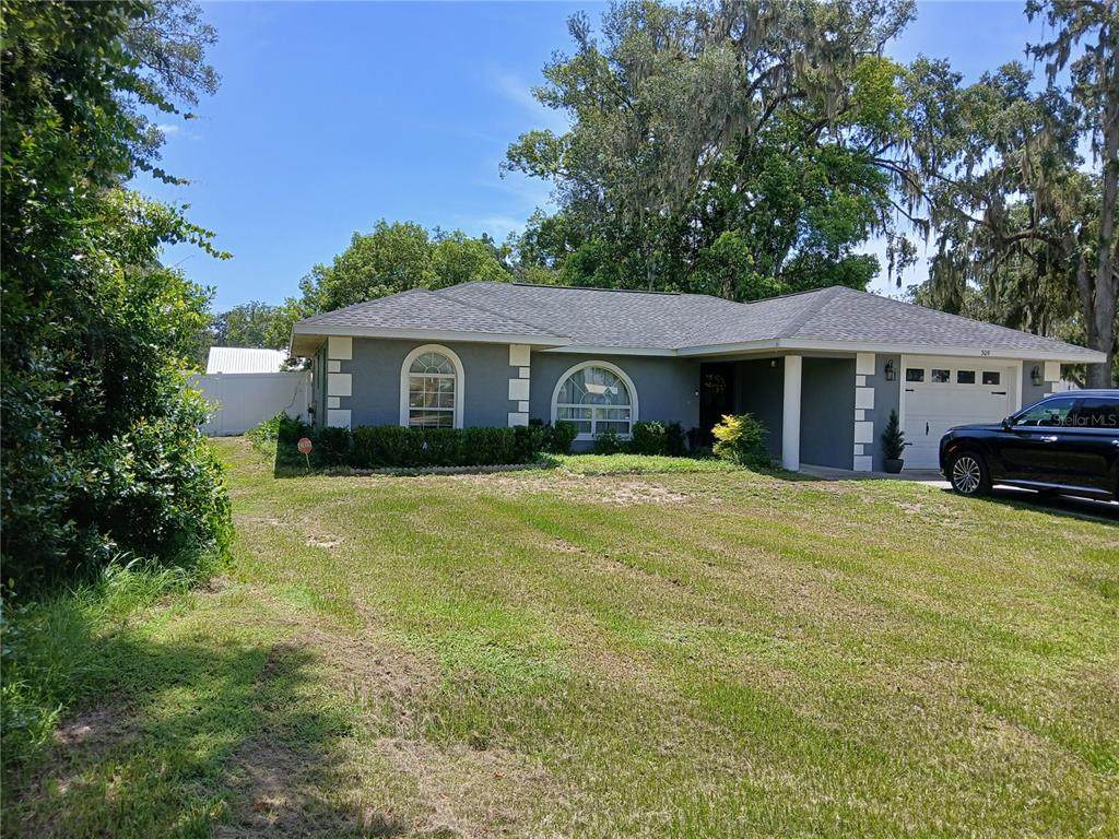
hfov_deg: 67.3
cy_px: 420
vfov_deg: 53.1
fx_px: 840
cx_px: 560
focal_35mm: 26
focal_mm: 3.98
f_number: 1.8
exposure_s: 1/394
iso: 20
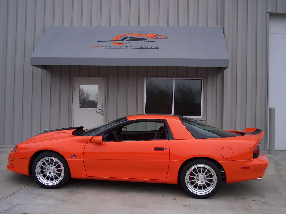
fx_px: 314
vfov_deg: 37.7
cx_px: 143
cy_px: 107
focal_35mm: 38
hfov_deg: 49.0
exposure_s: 1/250
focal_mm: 8
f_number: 2.8
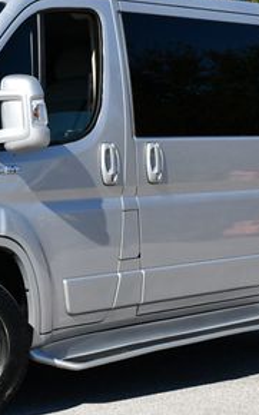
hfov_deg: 11.1
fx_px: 1323
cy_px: 172
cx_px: 17
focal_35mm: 117
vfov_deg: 17.8
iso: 100
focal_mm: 26
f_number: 9
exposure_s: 1/320
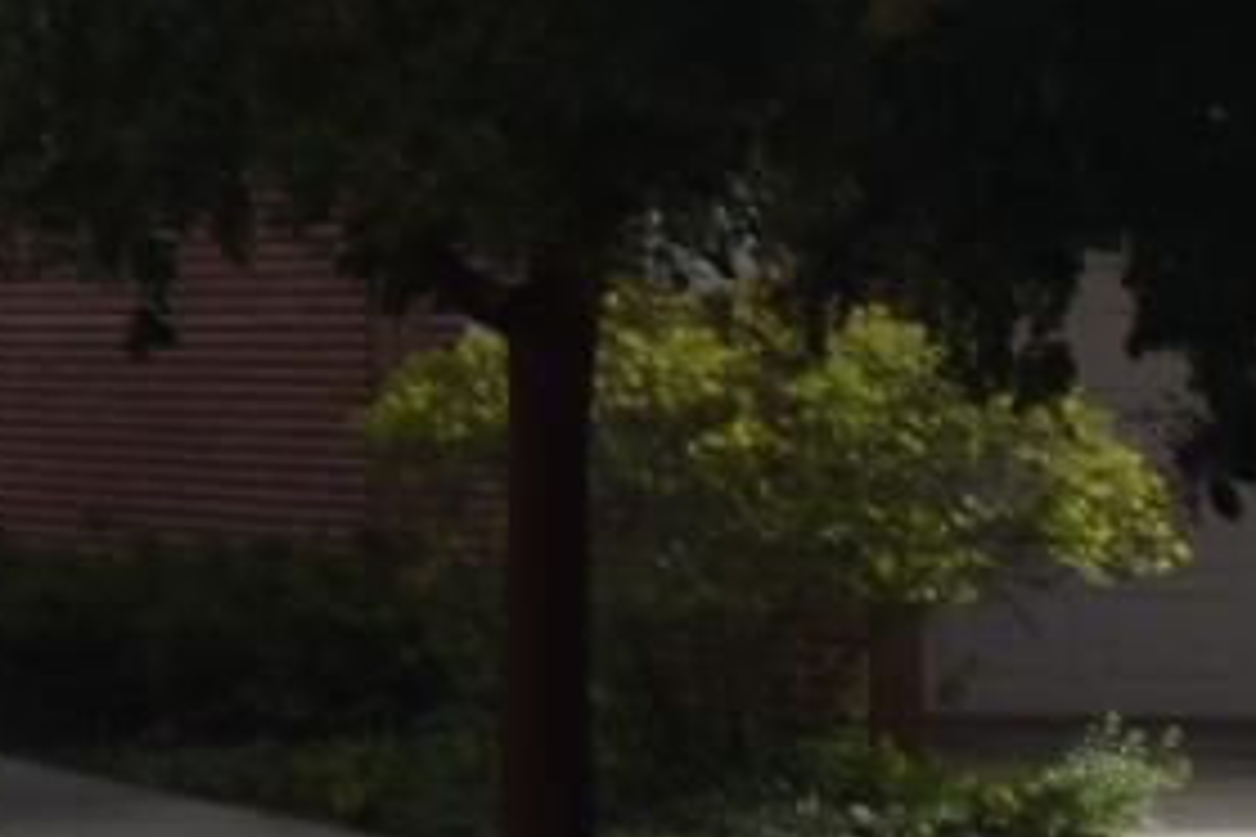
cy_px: -610
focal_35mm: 330
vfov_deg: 4.1
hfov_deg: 5.8
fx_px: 11512
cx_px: -2372
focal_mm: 30
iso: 100
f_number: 10
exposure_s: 1/200
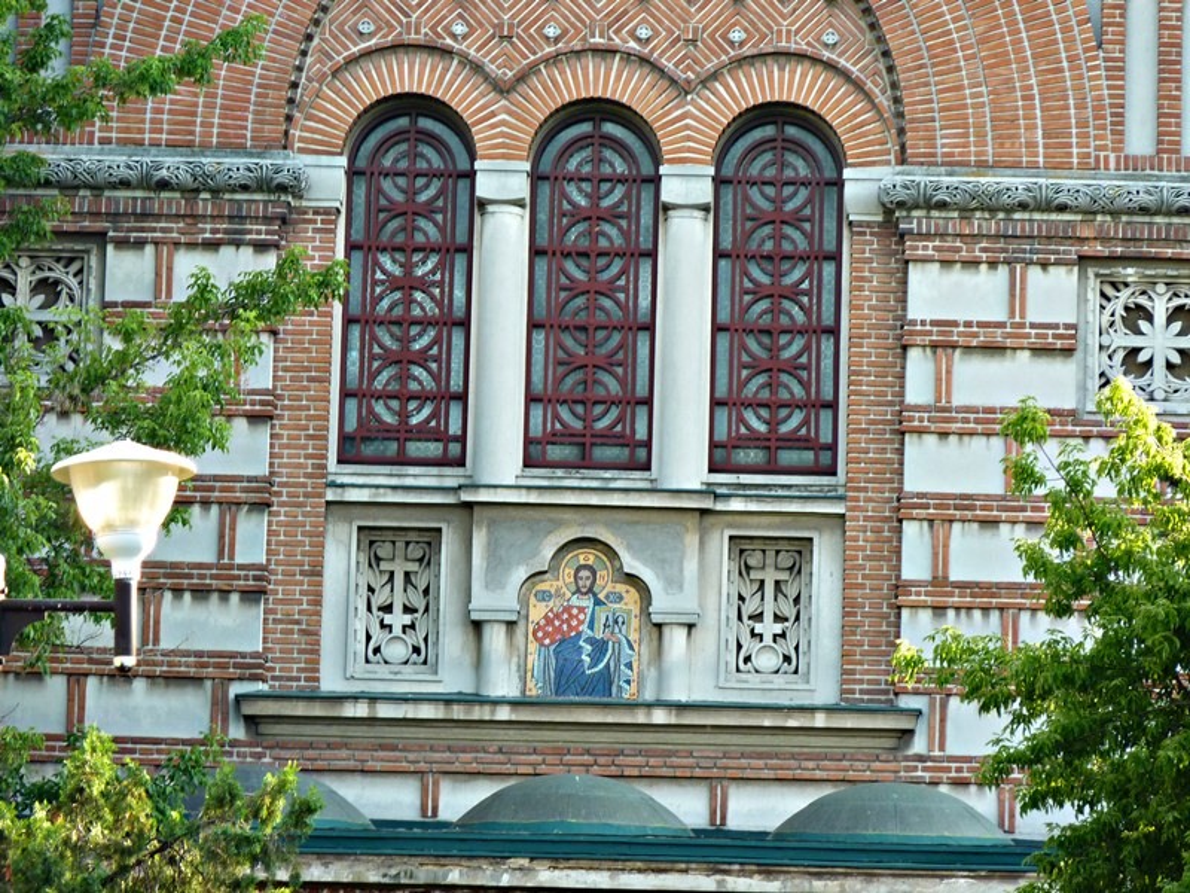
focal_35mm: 196
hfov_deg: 10.1
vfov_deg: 7.6
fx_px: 6738
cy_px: 446
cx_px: 595
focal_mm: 32.1
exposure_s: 1/80
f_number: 4.5
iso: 125
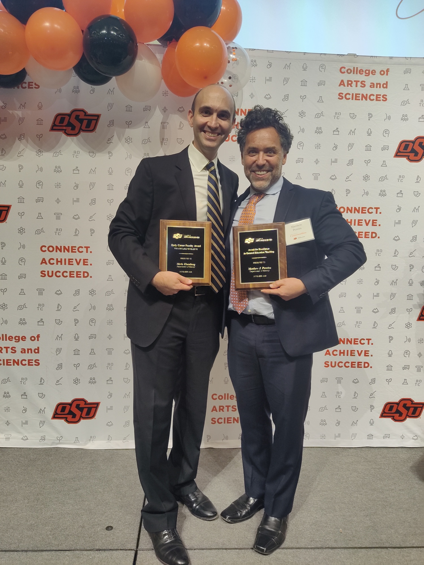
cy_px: 282
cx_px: 212
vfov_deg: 65.3
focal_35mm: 27
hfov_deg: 51.4
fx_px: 441
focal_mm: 4.71
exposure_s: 1/50
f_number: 1.79
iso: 283
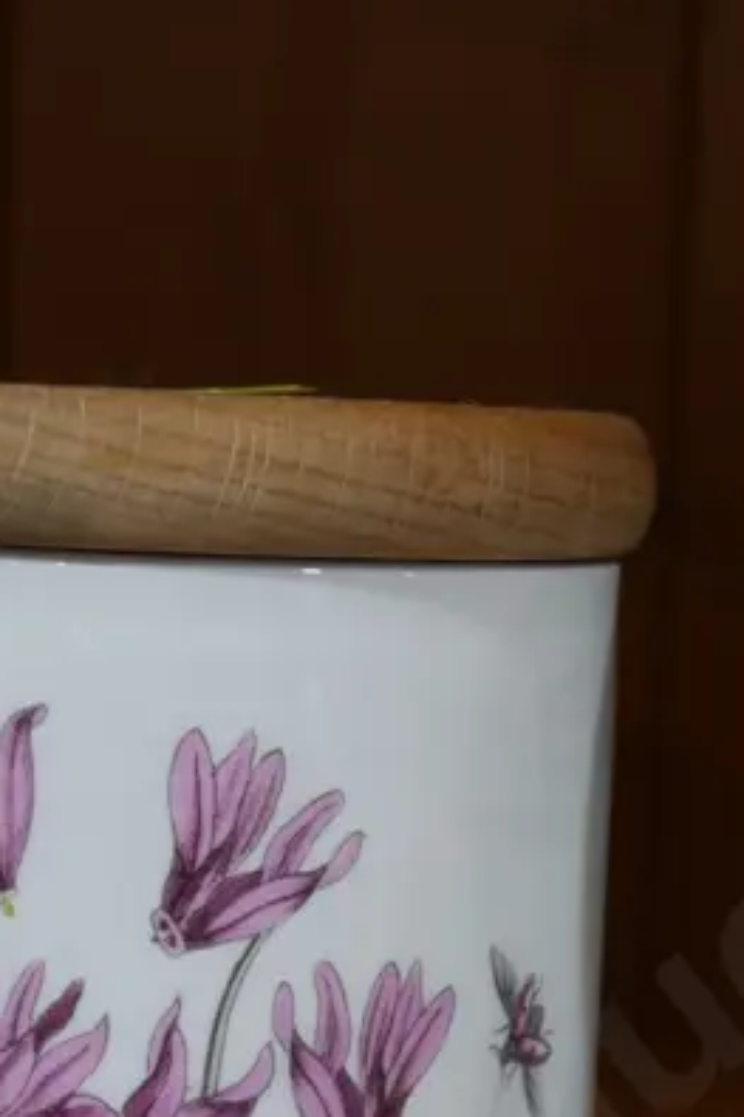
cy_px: 1019
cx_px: 690
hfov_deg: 12.6
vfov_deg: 18.6
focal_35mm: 108
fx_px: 3351
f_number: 4.4
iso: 500
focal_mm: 20
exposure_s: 1/60
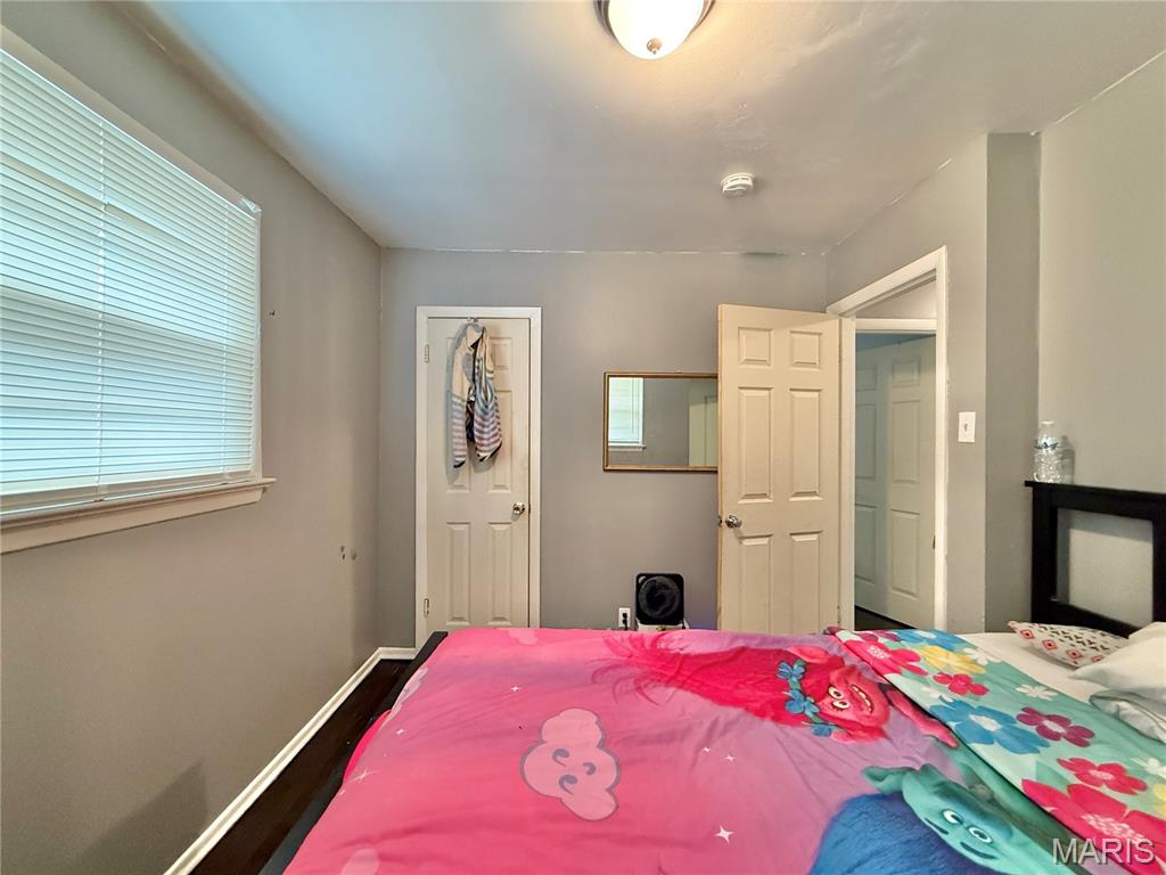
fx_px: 472
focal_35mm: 14
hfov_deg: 102.1
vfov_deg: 85.7
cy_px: 438
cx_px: 583
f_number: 2.2
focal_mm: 2.22
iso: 640
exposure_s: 1/60
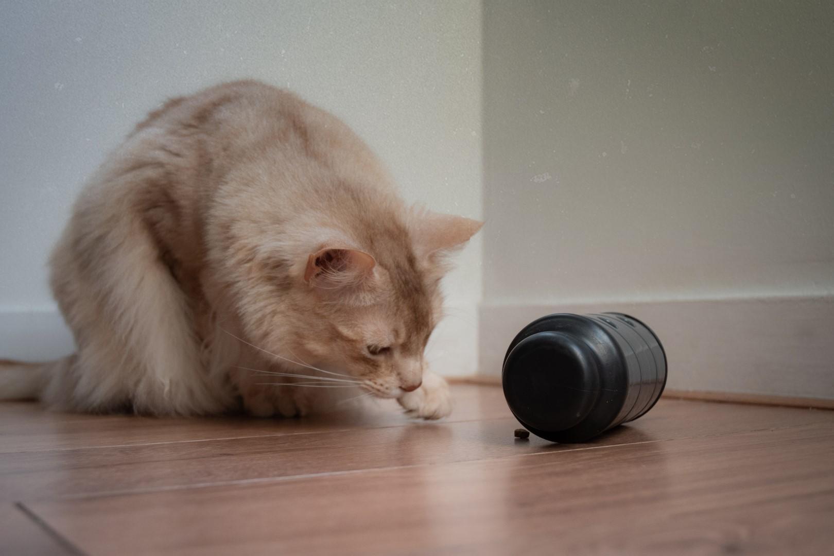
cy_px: 278
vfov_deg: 28.9
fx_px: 1077
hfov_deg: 42.3
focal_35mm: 46
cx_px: 417
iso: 800
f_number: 4
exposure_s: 1/320
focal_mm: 31
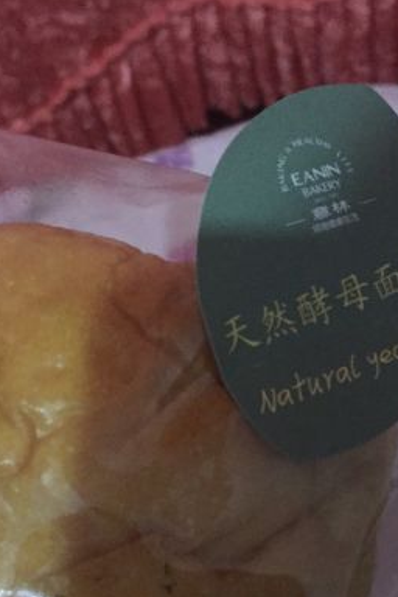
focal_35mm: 55
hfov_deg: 24.6
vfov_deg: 35.3
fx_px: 912
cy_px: 463
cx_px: 200
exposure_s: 1/17
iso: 800
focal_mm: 4.15
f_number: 2.2
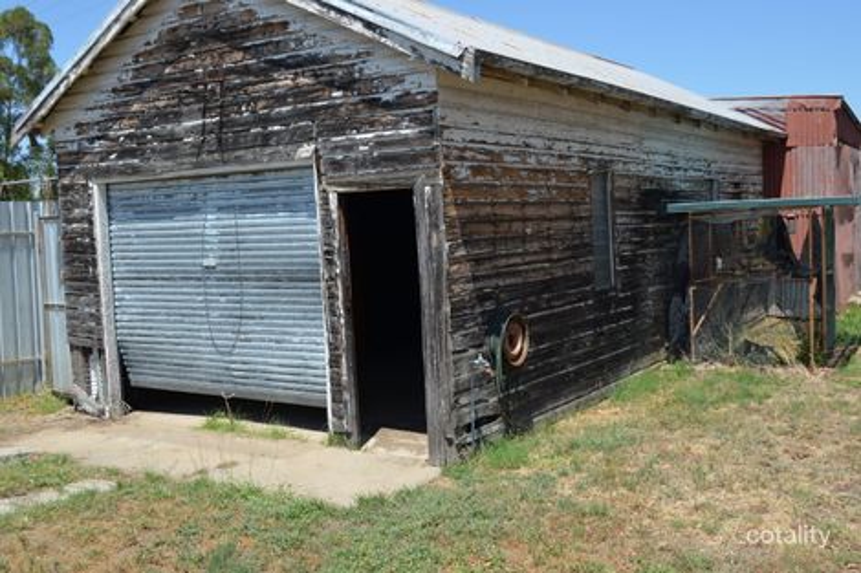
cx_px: 430
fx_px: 861
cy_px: 286
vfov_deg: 36.8
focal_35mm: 36
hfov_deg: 53.1
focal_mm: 24
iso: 100
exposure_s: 1/250
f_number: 8
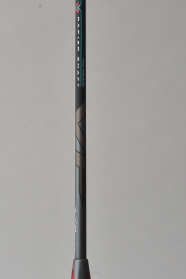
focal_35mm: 80
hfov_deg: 17.1
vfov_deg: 25.1
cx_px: 74
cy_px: 74
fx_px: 618
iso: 1600
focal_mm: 50
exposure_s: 1/125
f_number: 11
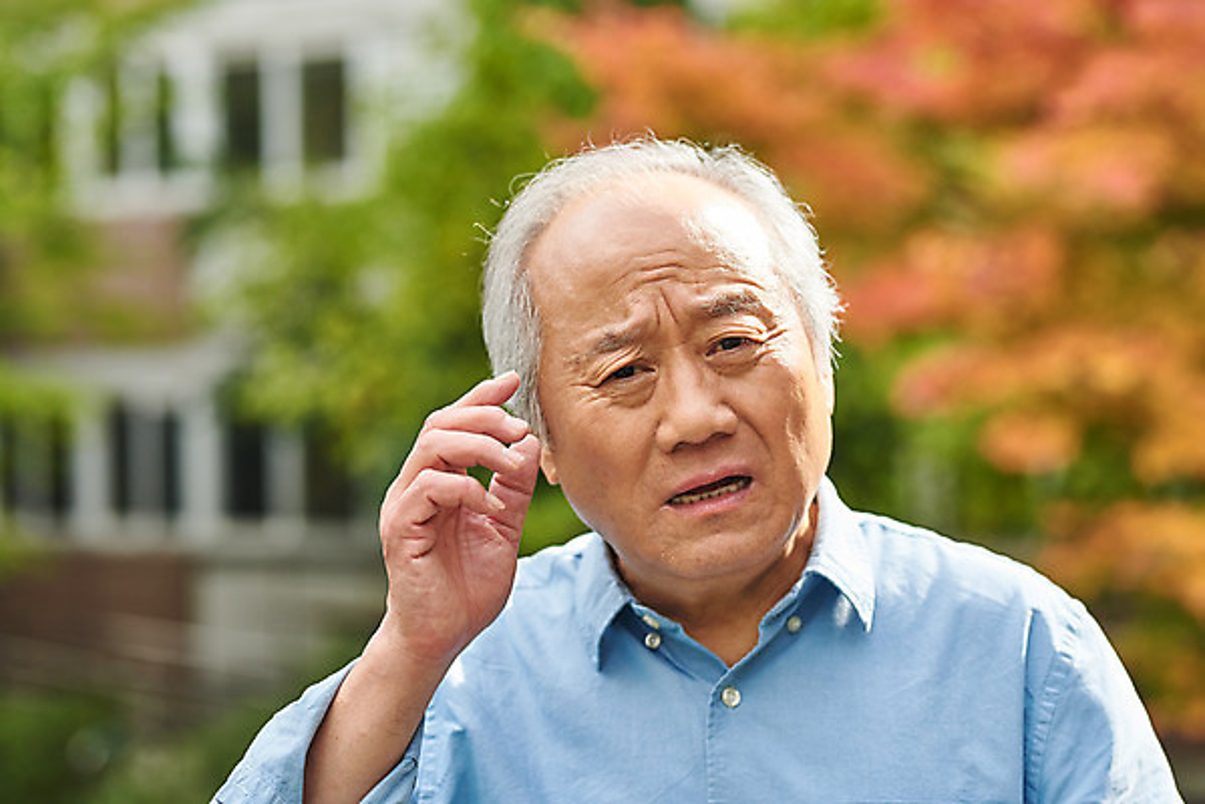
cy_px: 402
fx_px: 2846
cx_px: 602
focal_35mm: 85
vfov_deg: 16.1
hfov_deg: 23.9
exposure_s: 1/1000
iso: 320
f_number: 2.8
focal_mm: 85
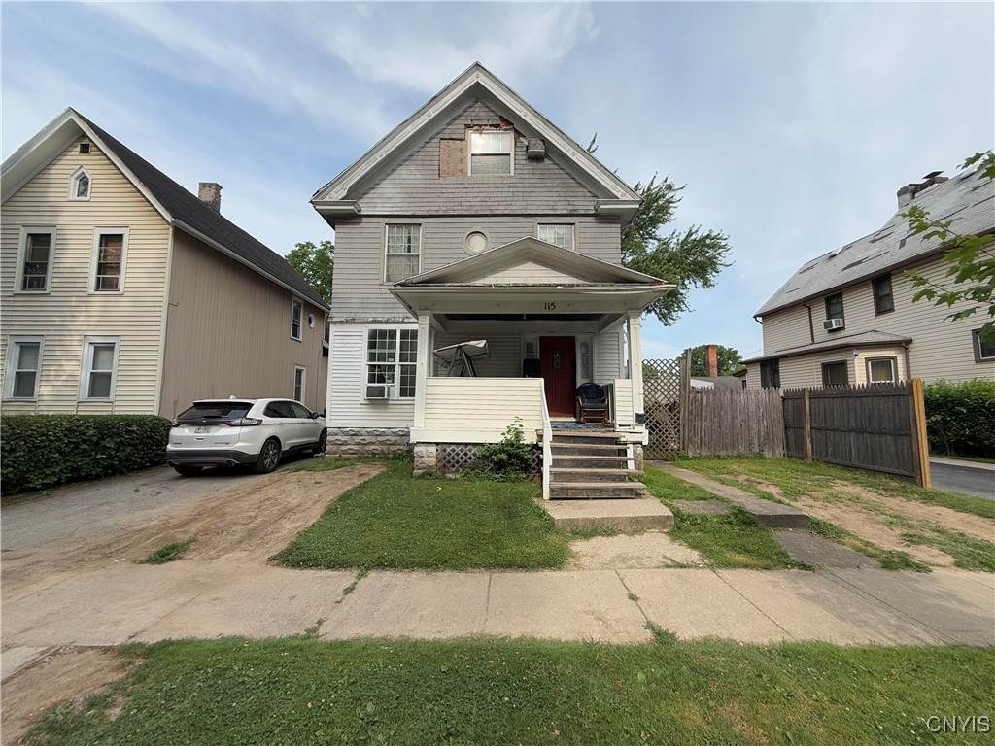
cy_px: 373
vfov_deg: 85.7
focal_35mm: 14
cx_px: 498
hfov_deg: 102.1
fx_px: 402
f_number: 2.2
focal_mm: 2.22
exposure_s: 1/928
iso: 50
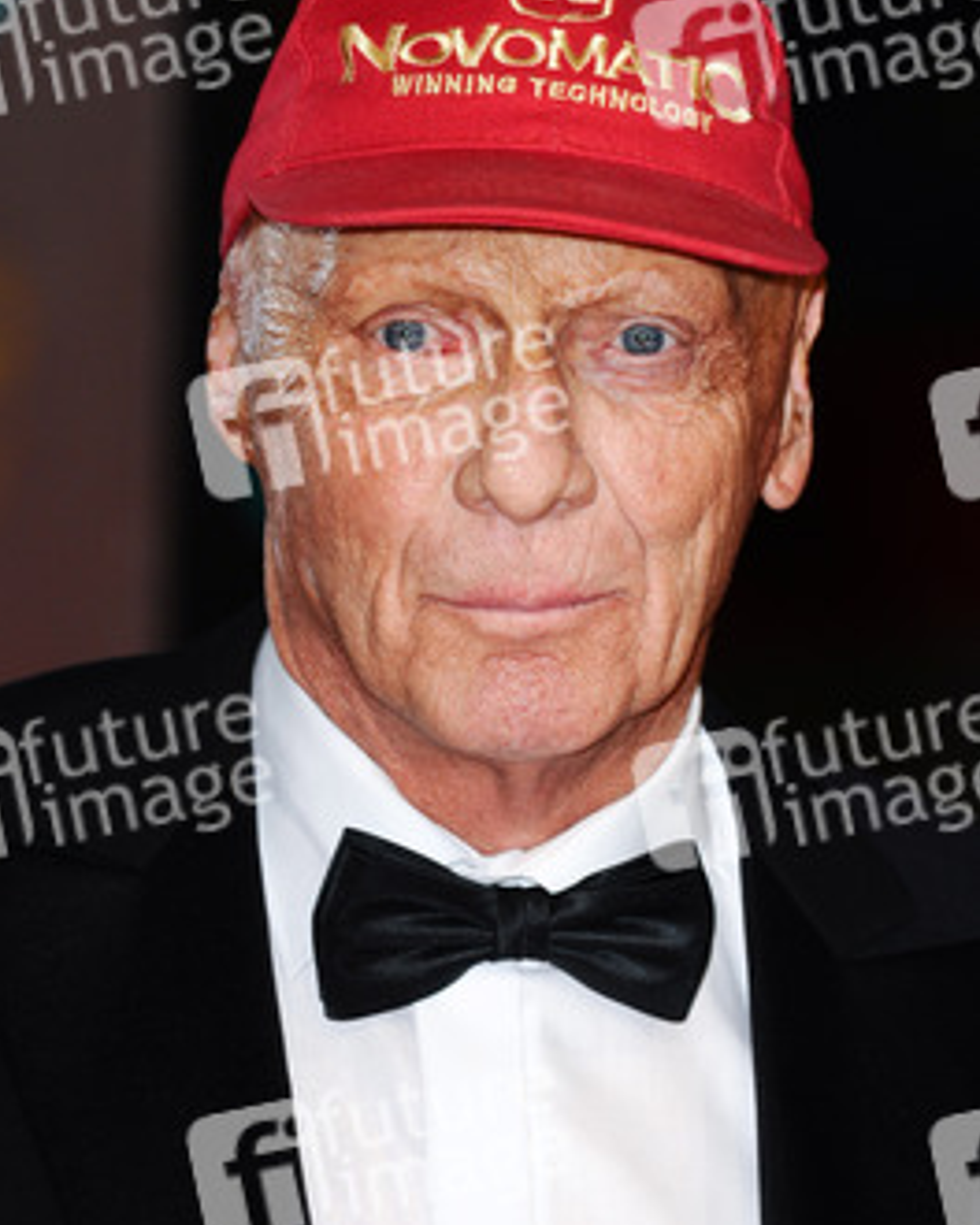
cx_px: 488
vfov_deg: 6.5
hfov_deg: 5.2
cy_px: 598
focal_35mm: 299
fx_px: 10825
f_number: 4.5
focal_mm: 175
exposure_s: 1/250
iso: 320
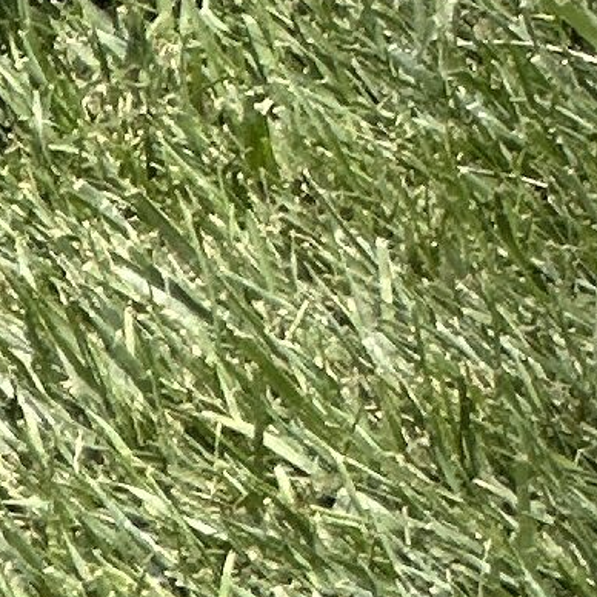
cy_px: -1376
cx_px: 1531
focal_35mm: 708
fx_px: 13815
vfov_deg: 2.4
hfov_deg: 2.5
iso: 32
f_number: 2.8
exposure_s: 1/123
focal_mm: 9
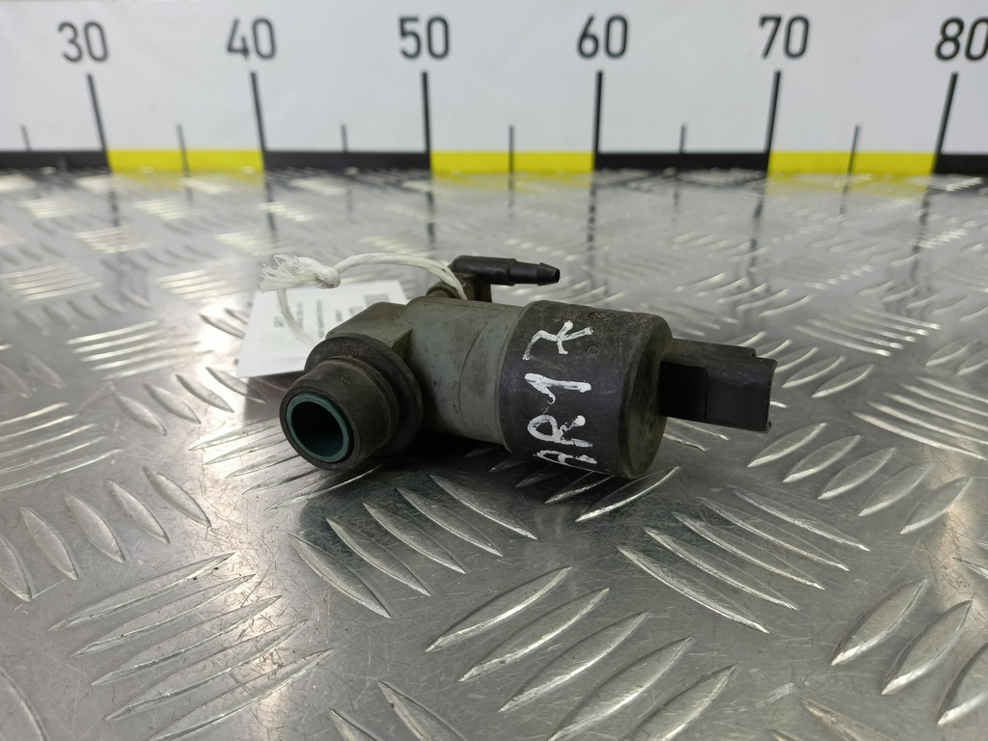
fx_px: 656
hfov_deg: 73.9
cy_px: 370
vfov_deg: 58.9
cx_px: 494
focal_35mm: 23
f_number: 1.6
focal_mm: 4.11
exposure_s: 1/50
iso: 112
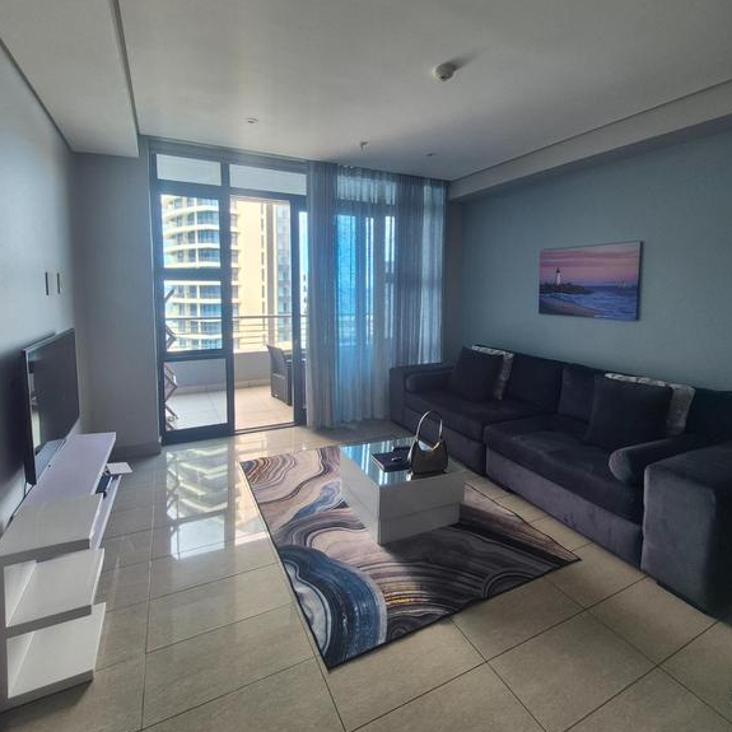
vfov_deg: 86.7
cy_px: 308
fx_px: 383
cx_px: 355
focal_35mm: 16
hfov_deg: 87.4
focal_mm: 1.74
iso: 50
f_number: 2.2
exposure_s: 1/50
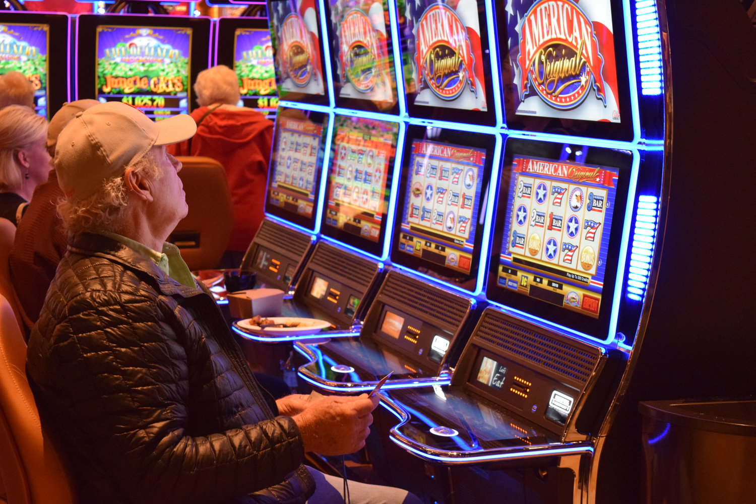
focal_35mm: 82
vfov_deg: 16.6
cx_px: 378
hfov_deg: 24.6
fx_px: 1732
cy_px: 252
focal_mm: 55
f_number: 5.6
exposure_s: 1/60
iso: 2500
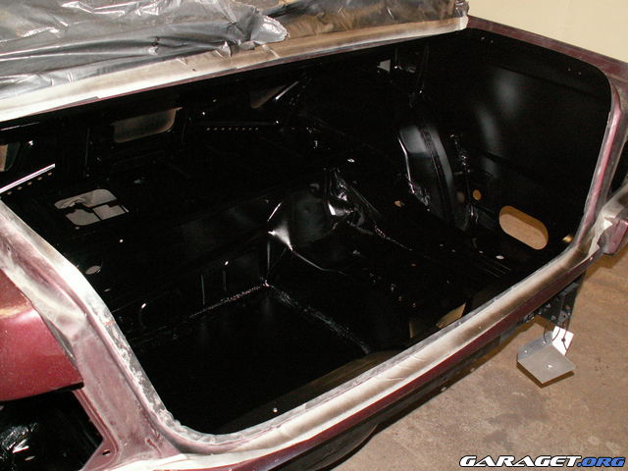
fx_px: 635
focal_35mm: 35
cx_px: 314
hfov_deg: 52.6
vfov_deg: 40.7
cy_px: 236
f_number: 2.8
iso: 160
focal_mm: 5.86
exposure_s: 1/40
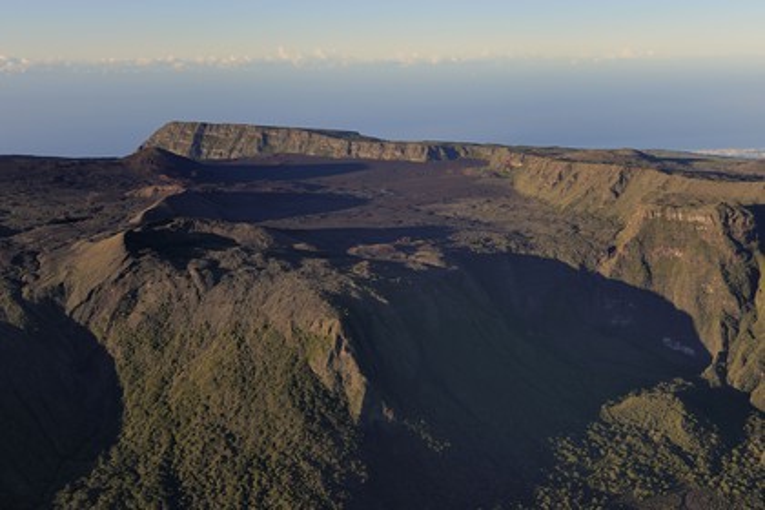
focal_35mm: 45
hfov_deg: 43.6
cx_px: 382
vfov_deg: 29.9
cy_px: 255
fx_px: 956
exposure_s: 1/400
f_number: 7.1
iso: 400
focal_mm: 45
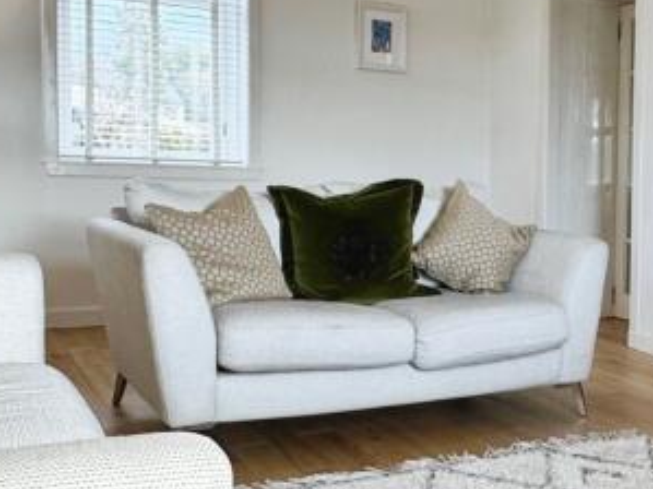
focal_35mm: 48
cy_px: 281
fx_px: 905
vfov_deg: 30.2
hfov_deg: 39.0
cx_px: 459
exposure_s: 1/103
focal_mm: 2.22
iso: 160
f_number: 2.2
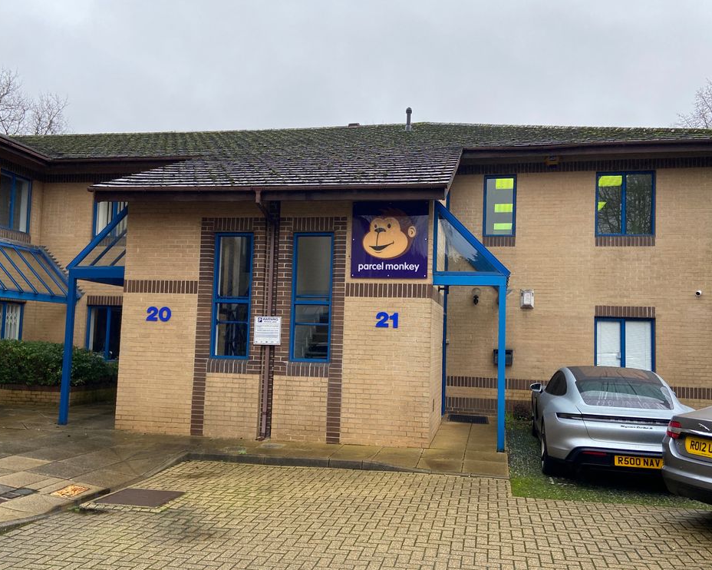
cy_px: 301
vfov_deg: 47.1
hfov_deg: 57.2
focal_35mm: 31
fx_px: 653
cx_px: 349
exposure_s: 1/536
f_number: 1.8
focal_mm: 4.25
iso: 32
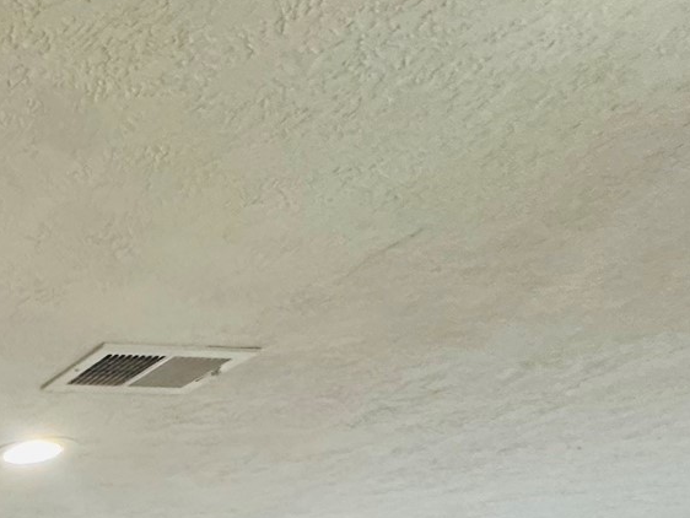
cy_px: 875
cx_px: -535
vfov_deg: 21.4
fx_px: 1017
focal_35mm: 51
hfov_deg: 22.5
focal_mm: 2.22
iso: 320
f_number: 2.2
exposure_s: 1/62
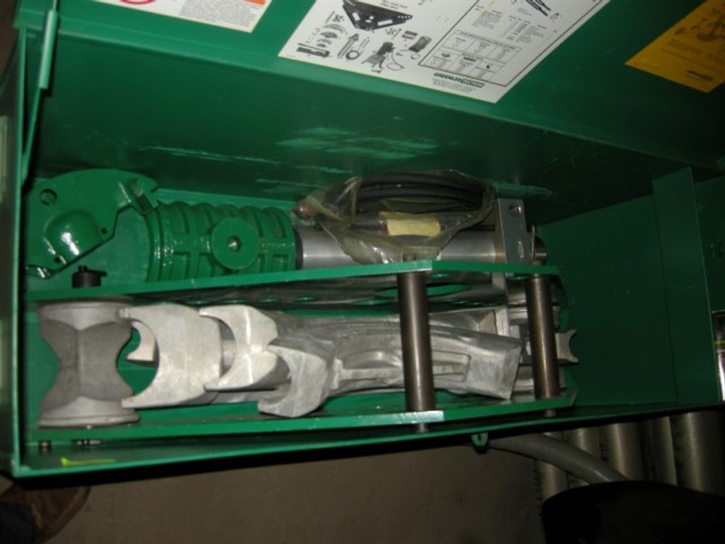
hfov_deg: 52.6
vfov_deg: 40.7
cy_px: 272
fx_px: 733
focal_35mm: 35
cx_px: 362
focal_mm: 7.5
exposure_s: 1/60
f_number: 2.7
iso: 64
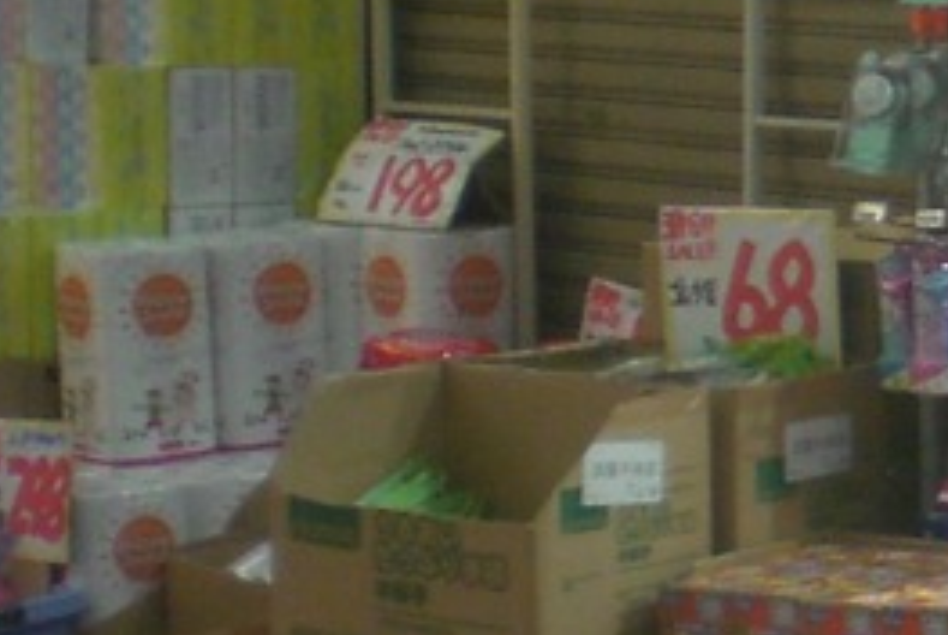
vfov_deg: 9.2
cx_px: 1748
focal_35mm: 150
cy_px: 271
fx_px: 3954
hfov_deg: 12.4
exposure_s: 1/60
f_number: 3.1
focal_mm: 6.3
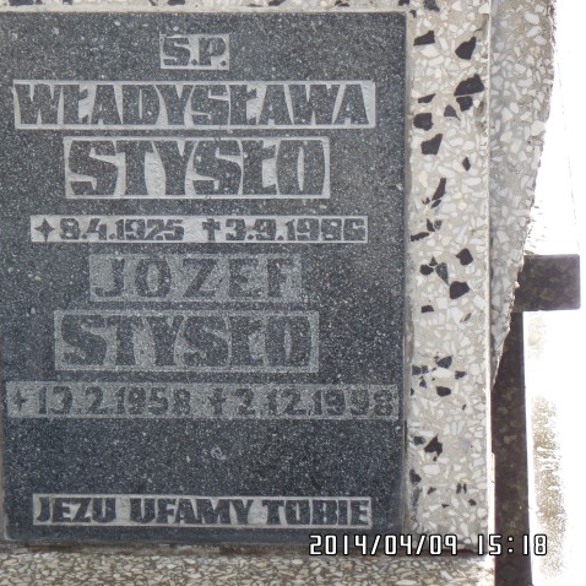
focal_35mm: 167
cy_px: 293
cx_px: 211
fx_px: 3198
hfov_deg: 10.5
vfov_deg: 10.5
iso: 120
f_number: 4.2
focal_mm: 25.2
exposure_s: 1/60
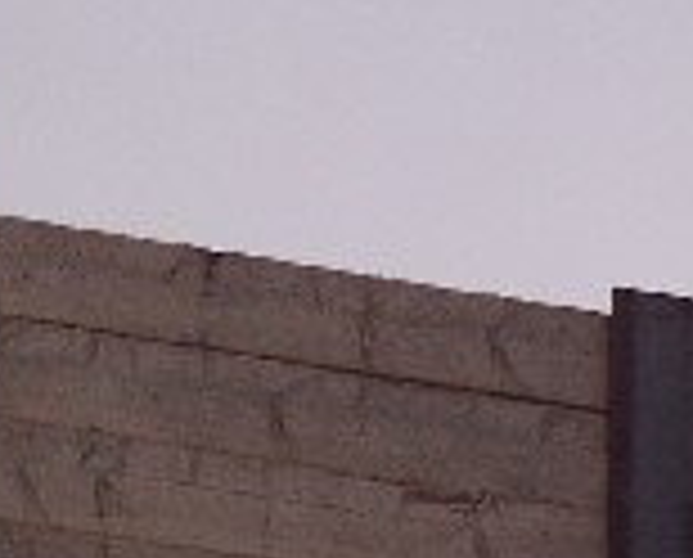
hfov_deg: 6.5
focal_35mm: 293
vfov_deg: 5.3
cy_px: 585
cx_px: 832
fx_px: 6025
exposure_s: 1/125
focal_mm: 13.5
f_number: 4.1
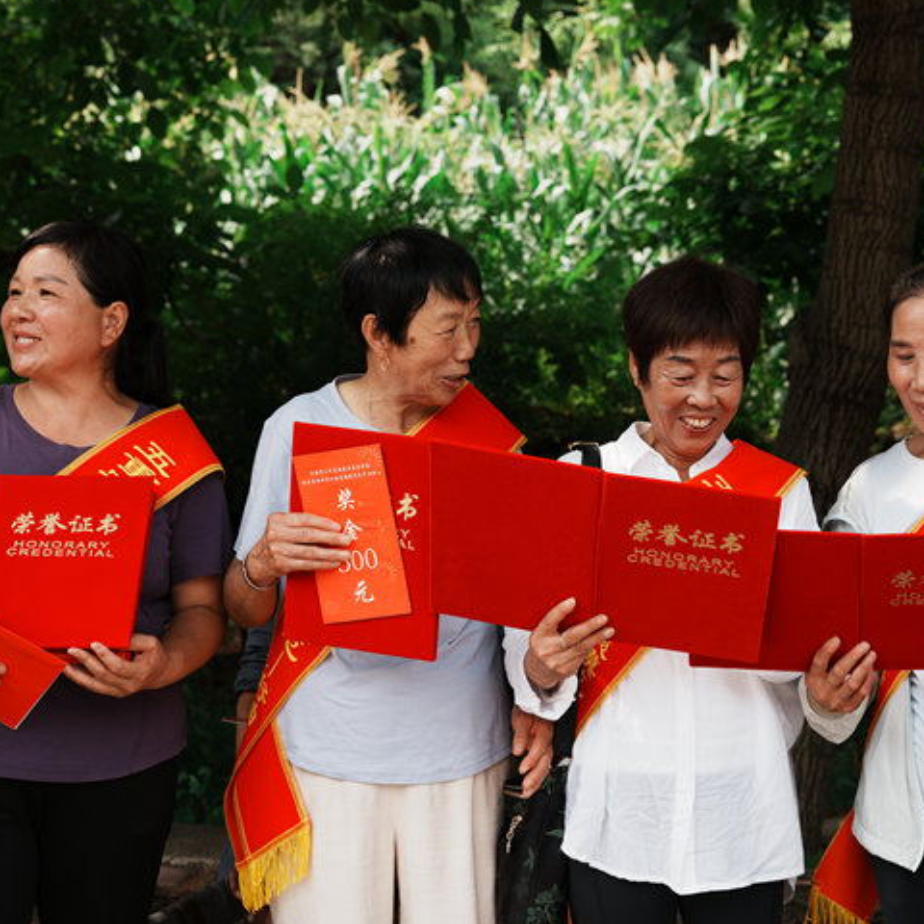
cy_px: 431
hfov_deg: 24.9
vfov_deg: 25.0
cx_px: 612
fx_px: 2084
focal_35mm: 69
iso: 100
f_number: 4
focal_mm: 39
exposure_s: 1/400
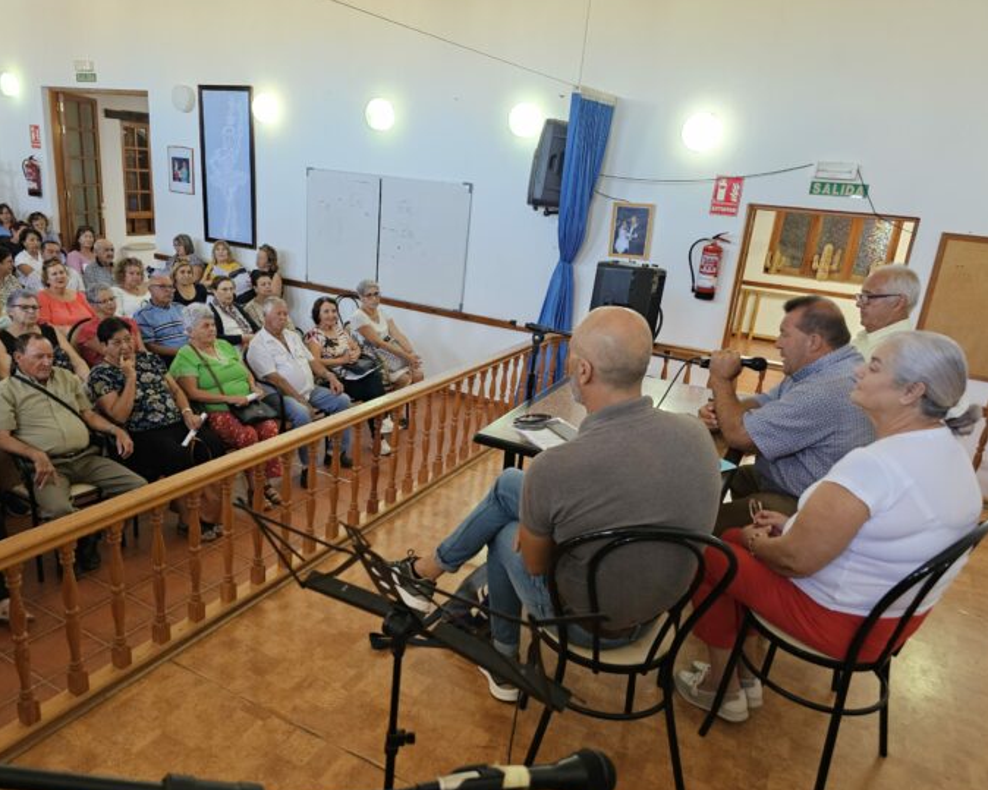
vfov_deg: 56.8
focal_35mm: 25
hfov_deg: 68.0
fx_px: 731
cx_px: 451
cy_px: 396
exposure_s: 1/100
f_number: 1.7
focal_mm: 6.3
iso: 500
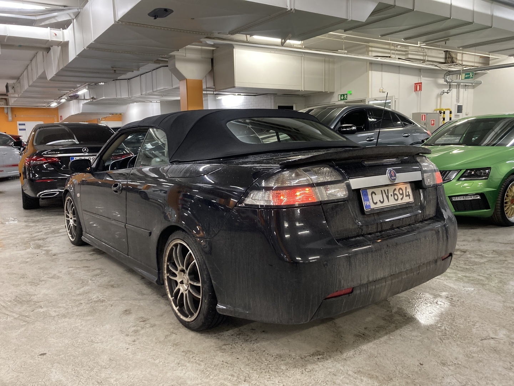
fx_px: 416
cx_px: 257
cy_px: 193
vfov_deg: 49.7
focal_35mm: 28
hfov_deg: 63.4
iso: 160
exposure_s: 1/50
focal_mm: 3.99
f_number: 1.8
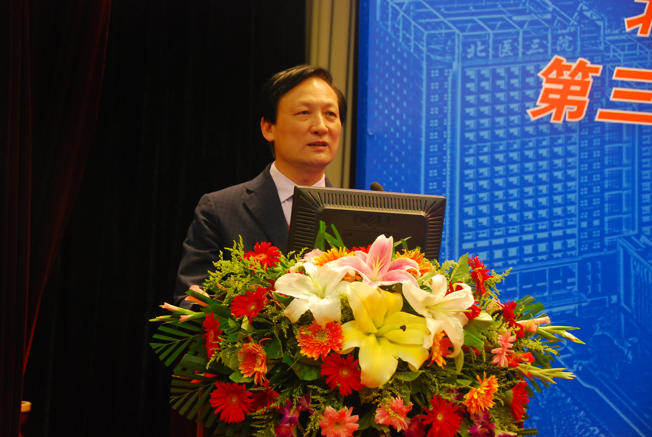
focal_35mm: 84
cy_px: 218
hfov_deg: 24.1
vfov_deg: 16.3
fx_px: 1524
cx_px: 326
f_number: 5
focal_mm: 56
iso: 800
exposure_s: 1/20
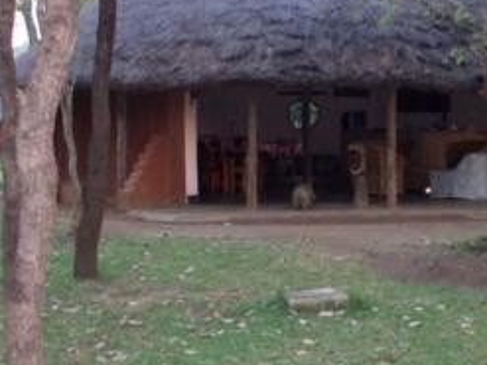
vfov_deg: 20.1
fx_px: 1027
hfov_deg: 26.4
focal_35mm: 73
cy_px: 119
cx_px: 351
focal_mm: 7.54
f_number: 2.8
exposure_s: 1/30
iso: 400
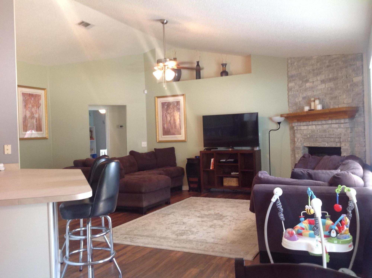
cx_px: 186
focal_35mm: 35
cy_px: 139
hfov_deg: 52.7
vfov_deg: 40.6
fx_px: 375
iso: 125
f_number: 2.4
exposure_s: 1/15
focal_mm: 4.28
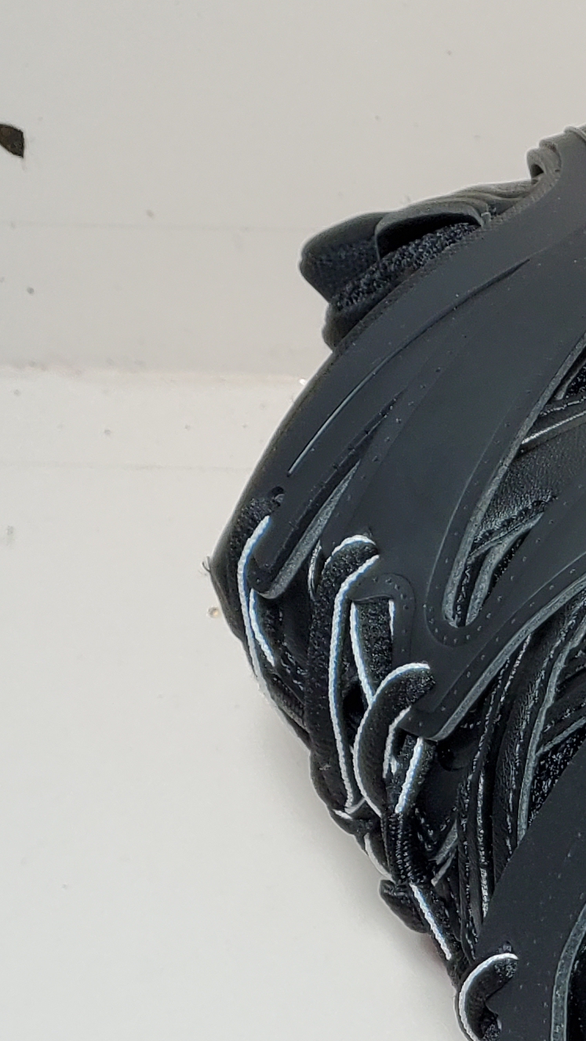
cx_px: 1191
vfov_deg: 24.3
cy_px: 855
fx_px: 2376
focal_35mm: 86
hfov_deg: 12.3
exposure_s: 1/416
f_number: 1.5
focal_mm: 4.3
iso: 50
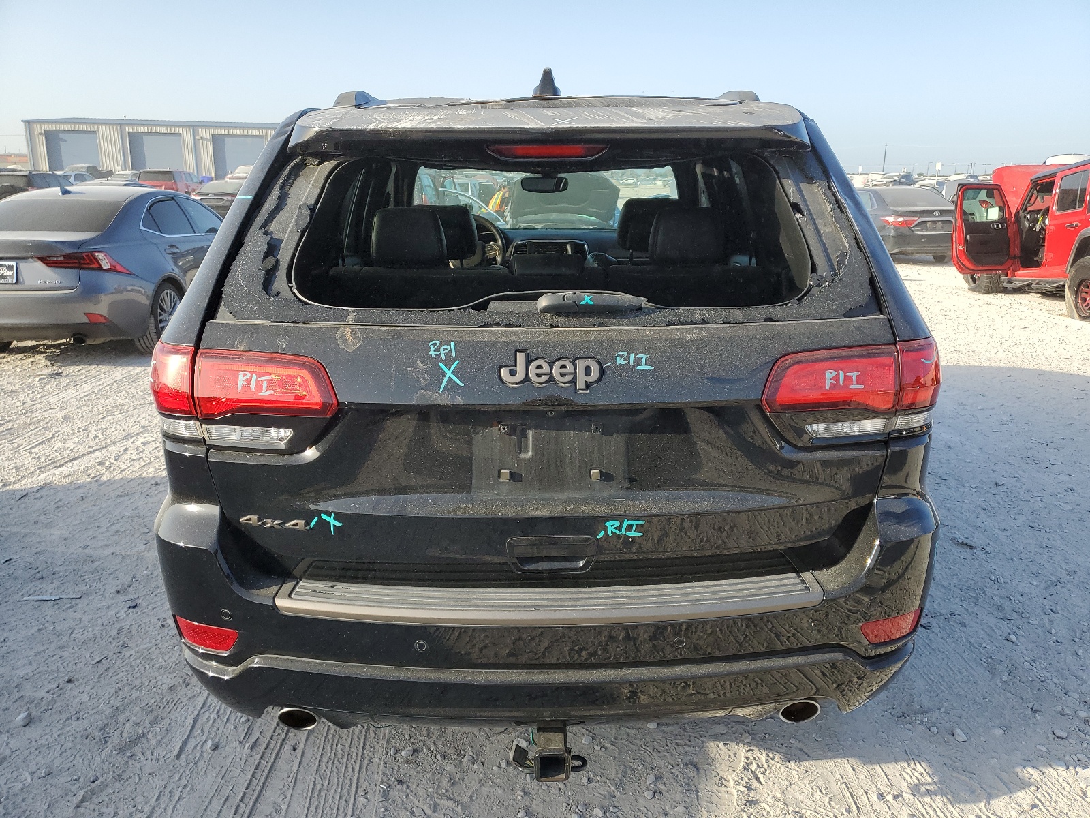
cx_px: 545
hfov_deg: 67.3
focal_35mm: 26
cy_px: 409
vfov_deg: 53.1
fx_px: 819
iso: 50
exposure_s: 1/1250
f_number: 1.5
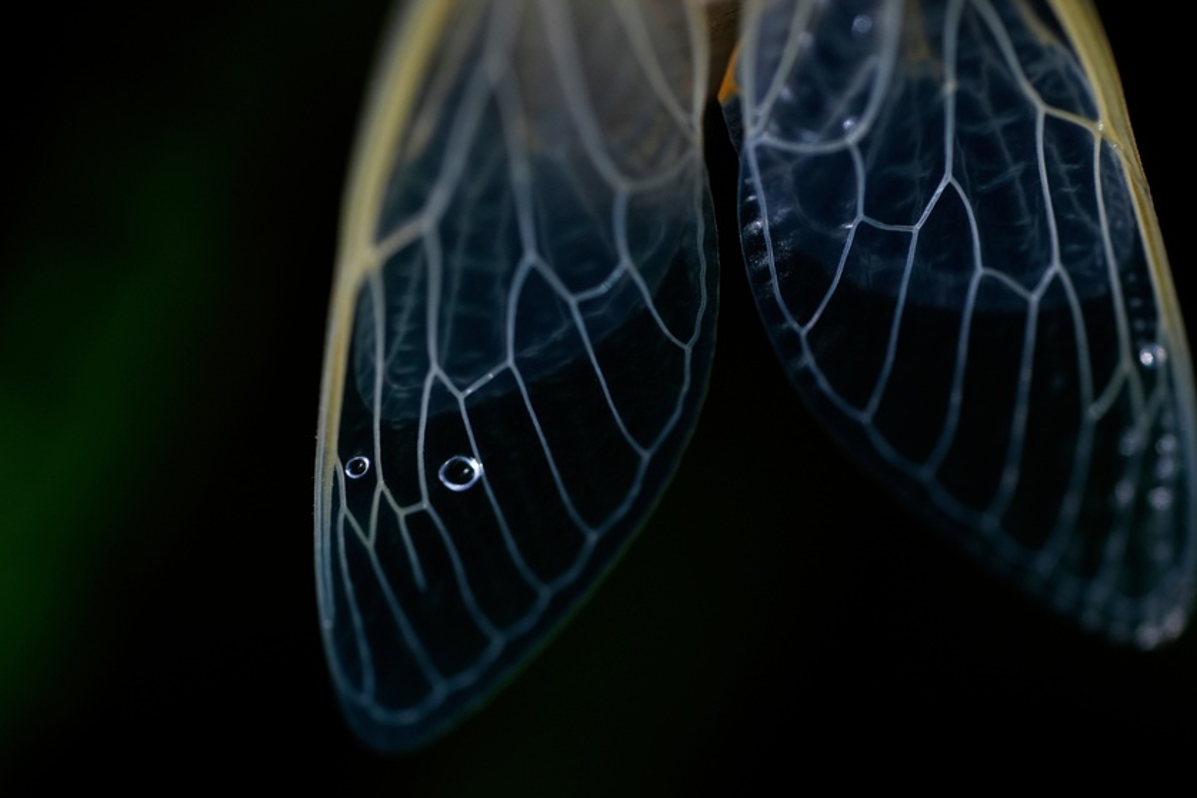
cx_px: 567
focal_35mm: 110
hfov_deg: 18.6
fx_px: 3658
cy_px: 345
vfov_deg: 12.5
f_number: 3.5
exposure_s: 1/320
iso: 800
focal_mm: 90
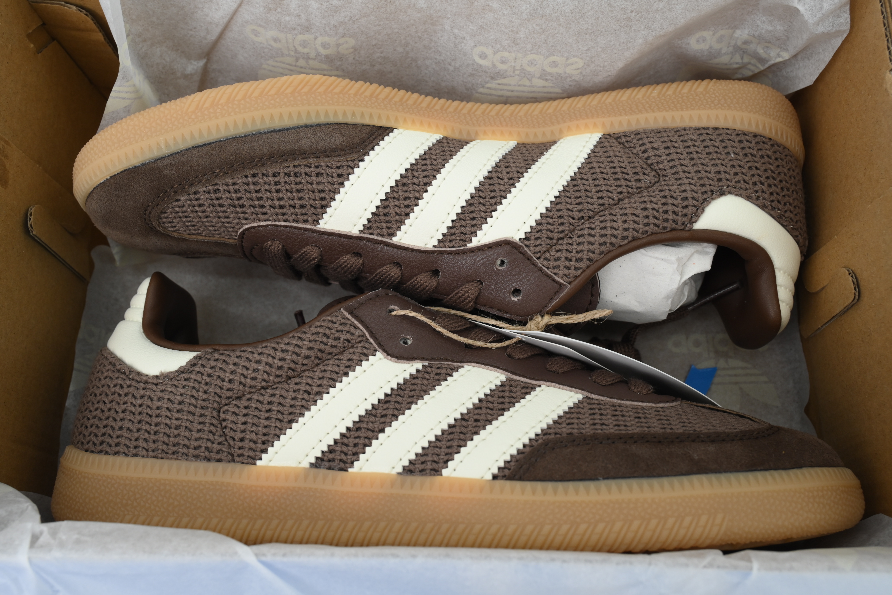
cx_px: 446
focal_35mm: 32
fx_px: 793
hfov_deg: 58.7
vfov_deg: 41.1
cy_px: 298
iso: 400
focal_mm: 32
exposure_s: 1/100
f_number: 10
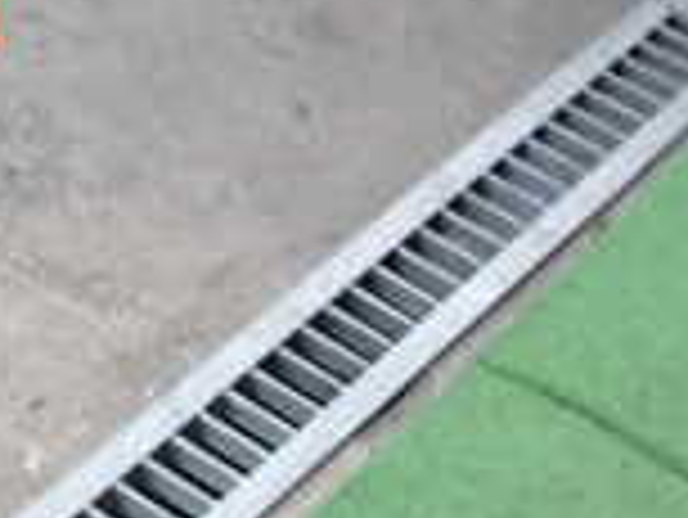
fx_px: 1949
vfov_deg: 13.4
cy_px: 977
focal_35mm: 98
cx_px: 531
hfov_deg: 19.8
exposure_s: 1/50
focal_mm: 4.5
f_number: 2
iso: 200
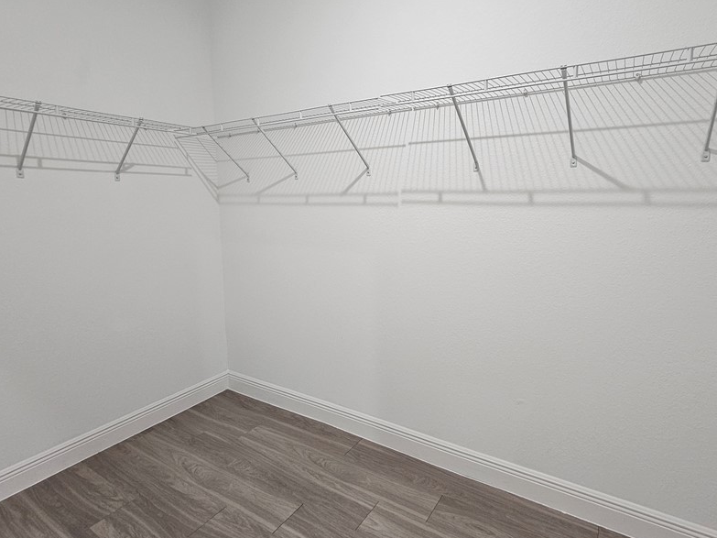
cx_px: 402
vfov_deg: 74.3
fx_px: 352
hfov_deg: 90.6
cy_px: 229
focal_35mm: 17
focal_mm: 2.2
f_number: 2.2
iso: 250
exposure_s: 1/60
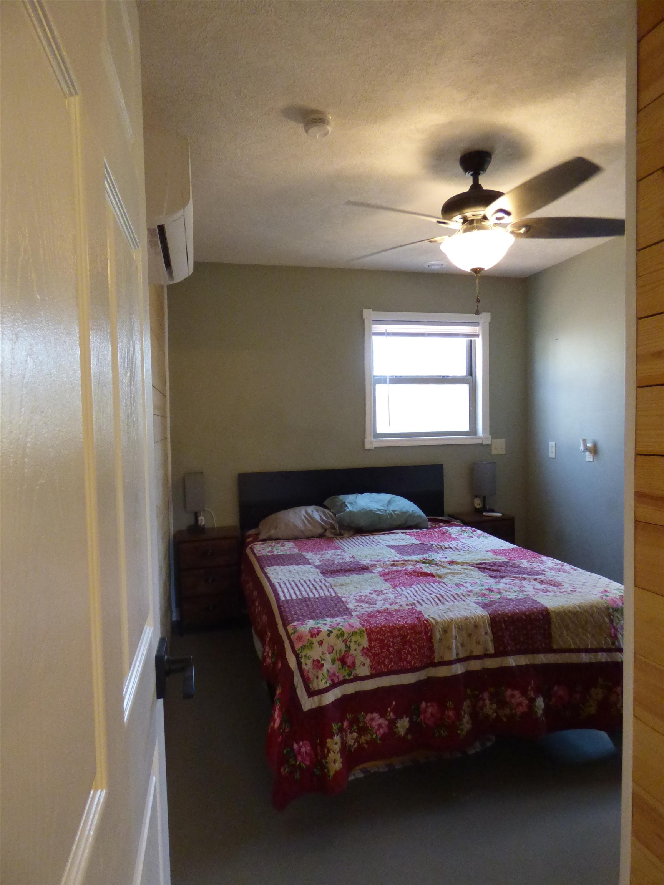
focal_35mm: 20
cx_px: 332
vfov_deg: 81.7
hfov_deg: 66.0
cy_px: 442
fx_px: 512
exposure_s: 1/80
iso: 800
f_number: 2.8
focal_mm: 3.58
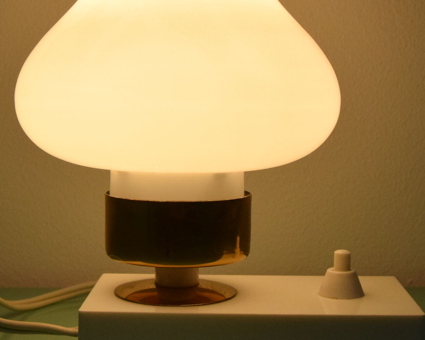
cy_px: 107
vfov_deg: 19.8
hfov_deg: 24.7
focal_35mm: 77
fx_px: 970
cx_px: 190
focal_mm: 23
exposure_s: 1/400
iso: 1600
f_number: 10
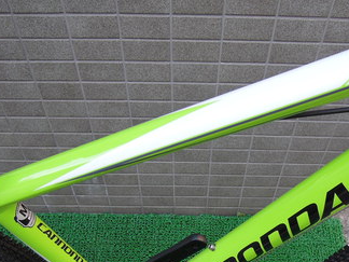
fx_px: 373
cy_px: 194
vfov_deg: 37.8
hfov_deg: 50.1
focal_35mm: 37
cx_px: 189
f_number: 2.8
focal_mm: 4.3
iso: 160
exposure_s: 1/80
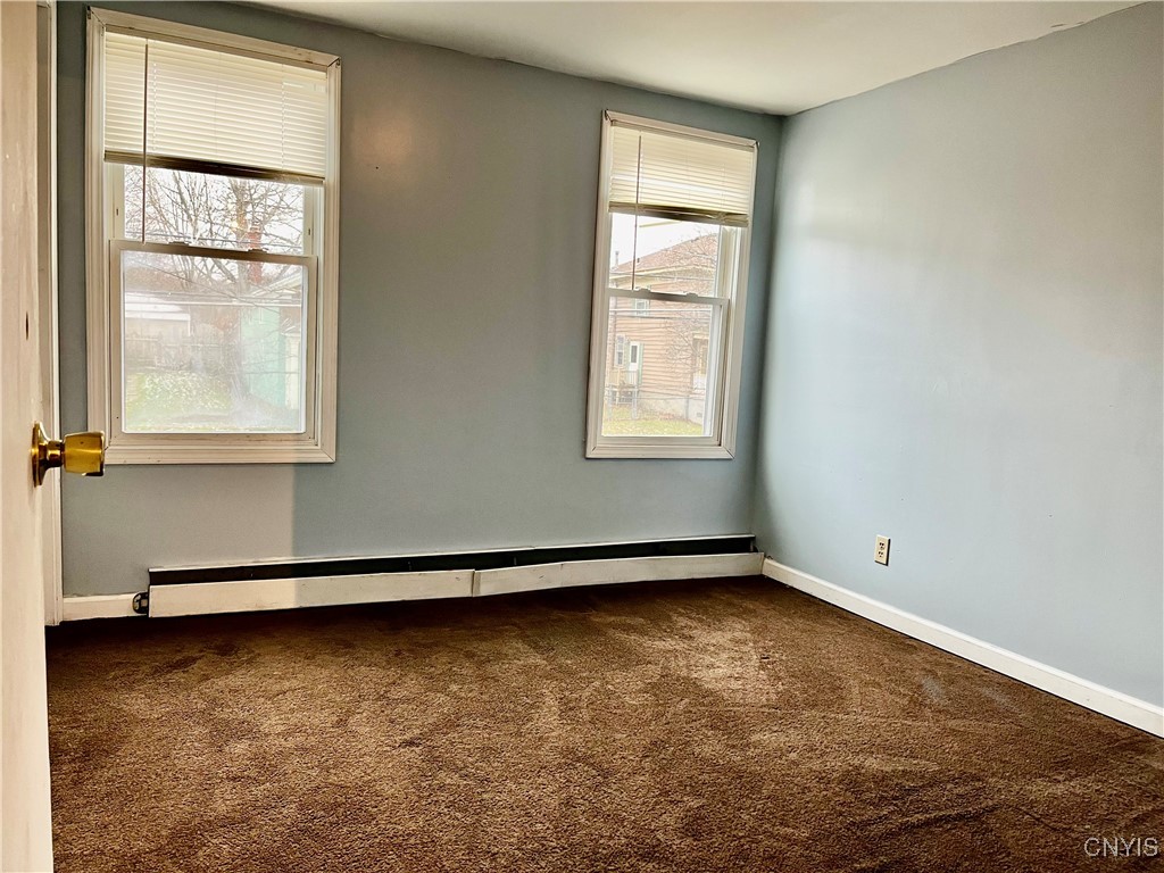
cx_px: 582
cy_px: 436
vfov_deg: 53.1
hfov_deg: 67.3
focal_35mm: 26
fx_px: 874
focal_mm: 5.1
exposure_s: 1/60
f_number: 1.6
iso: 100
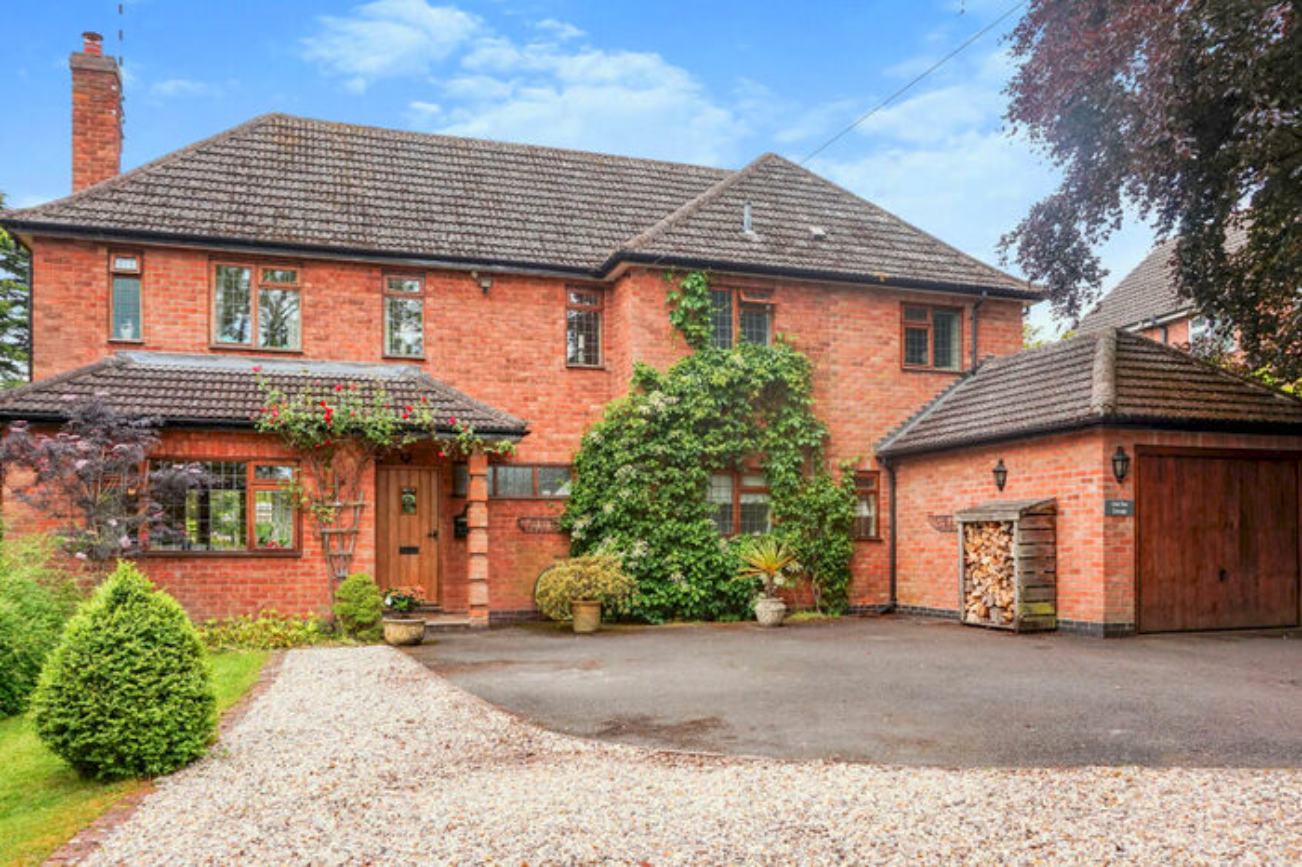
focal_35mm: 24
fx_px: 868
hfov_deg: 73.8
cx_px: 651
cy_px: 434
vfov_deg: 53.1
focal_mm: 16
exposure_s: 1/80
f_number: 8
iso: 100
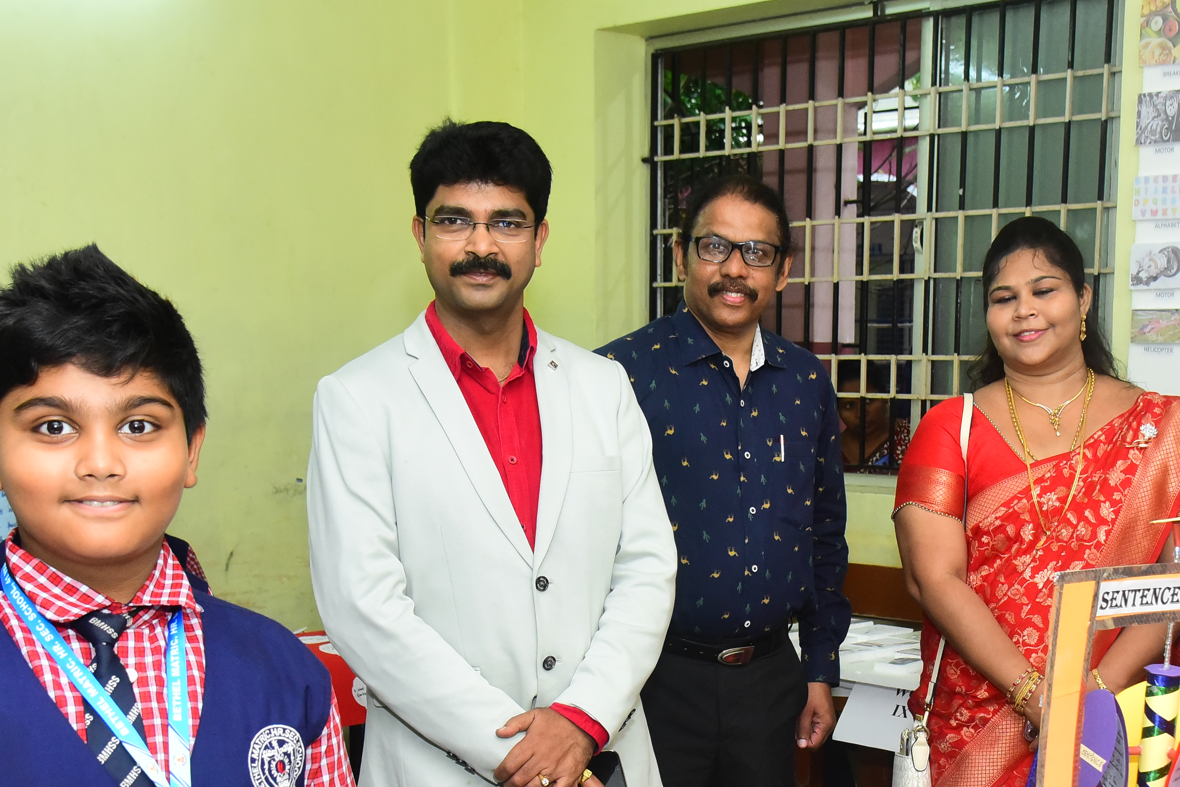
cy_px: 654
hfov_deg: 34.9
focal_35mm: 57
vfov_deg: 23.4
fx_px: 1868
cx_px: 701
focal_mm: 31
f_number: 7.1
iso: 3200
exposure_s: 1/125
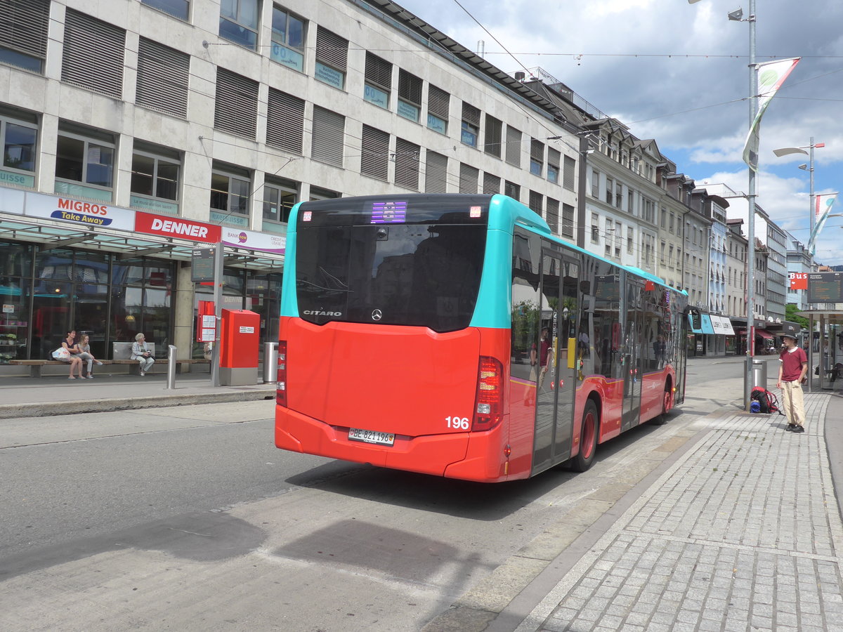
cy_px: 316
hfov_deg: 61.7
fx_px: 706
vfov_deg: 48.2
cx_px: 422
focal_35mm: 29
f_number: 4.5
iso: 160
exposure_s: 1/800
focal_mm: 6
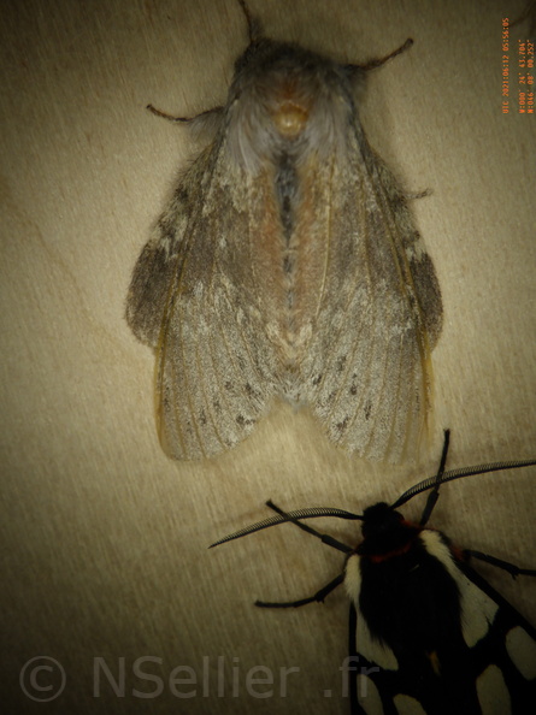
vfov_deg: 54.0
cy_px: 358
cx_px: 268
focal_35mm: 34
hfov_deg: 41.8
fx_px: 702
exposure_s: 1/1000
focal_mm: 6.1
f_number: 4.6
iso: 125
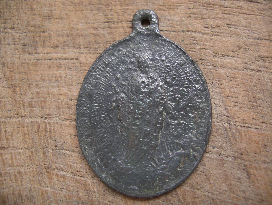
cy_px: 102
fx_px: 291
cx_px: 136
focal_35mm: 37
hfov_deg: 50.1
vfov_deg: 38.7
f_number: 2.8
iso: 80
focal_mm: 7.8
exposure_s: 1/40
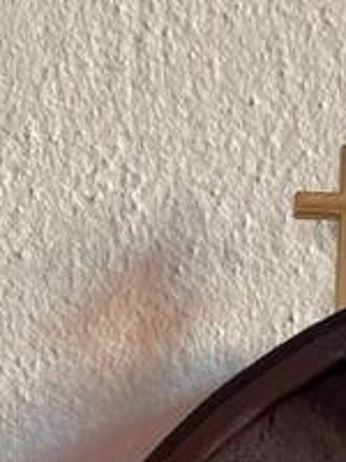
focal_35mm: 83
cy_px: 702
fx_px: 1106
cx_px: 337
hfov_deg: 17.4
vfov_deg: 20.1
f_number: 1.6
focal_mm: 4.2
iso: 800
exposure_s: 1/30
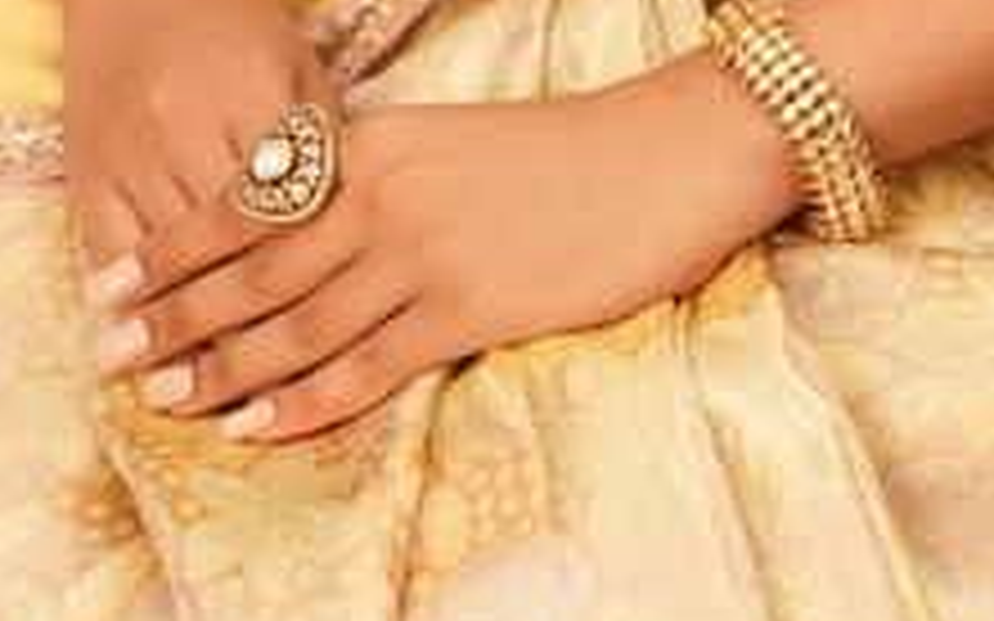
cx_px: 747
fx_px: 5368
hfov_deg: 10.6
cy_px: -1048
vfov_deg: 6.2
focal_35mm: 198
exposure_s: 1/4000
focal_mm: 55.9
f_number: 5
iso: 1250
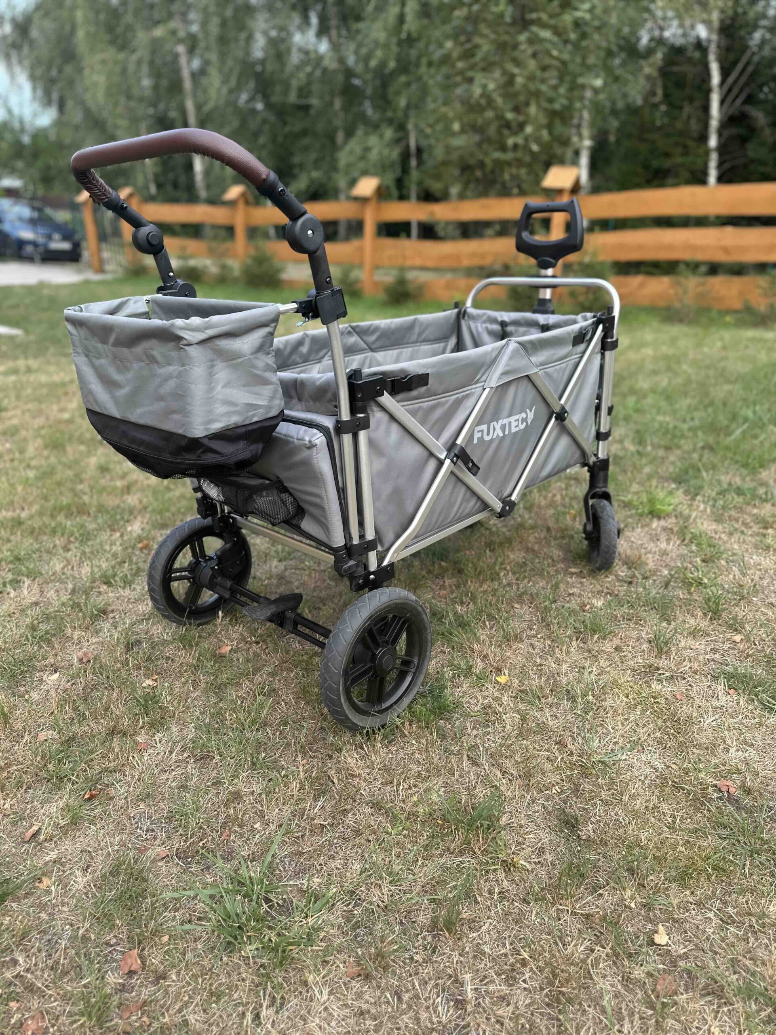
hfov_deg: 56.8
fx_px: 717
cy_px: 518
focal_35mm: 24
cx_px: 388
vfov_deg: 71.6
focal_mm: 6.86
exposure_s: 1/121
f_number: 1.78
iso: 64
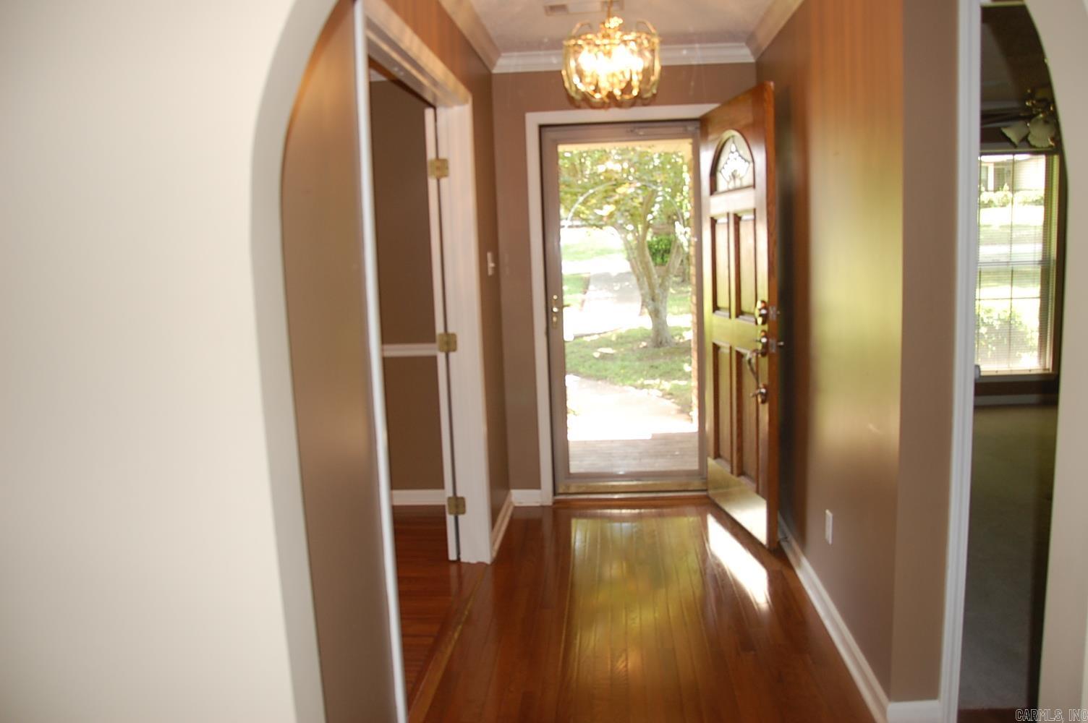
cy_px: 362
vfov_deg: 47.8
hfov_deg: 67.4
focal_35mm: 27
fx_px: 815
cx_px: 544
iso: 400
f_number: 3.5
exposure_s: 1/100
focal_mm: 18
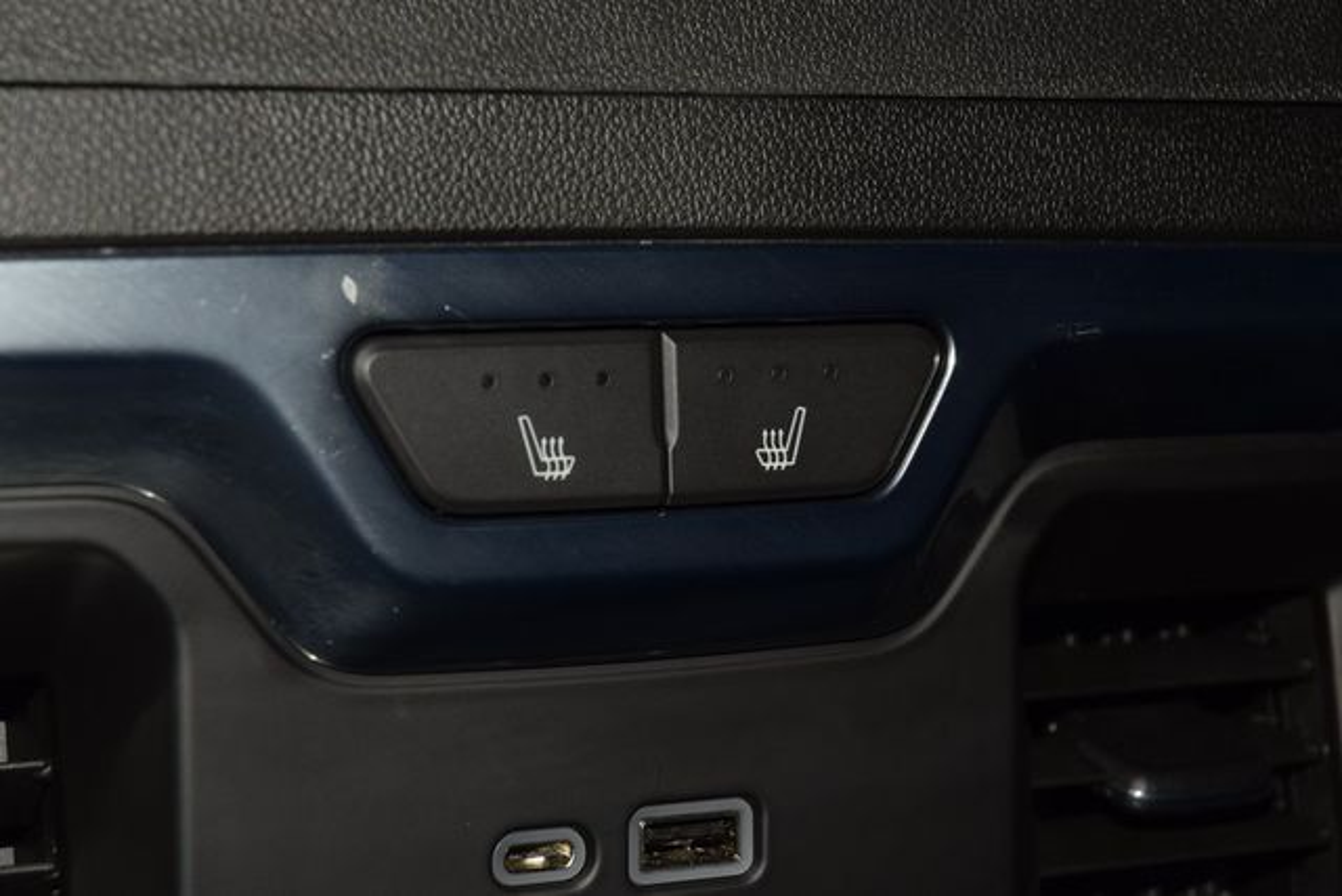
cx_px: 671
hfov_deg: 19.5
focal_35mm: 105
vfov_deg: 13.0
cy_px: 448
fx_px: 3915
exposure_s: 1/125
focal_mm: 70
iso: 100
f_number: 8
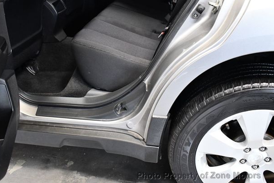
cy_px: 88
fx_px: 289
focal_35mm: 38
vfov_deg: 35.1
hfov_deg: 50.6
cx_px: 132
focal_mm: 18
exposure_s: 1/60
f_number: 3.5
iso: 3200
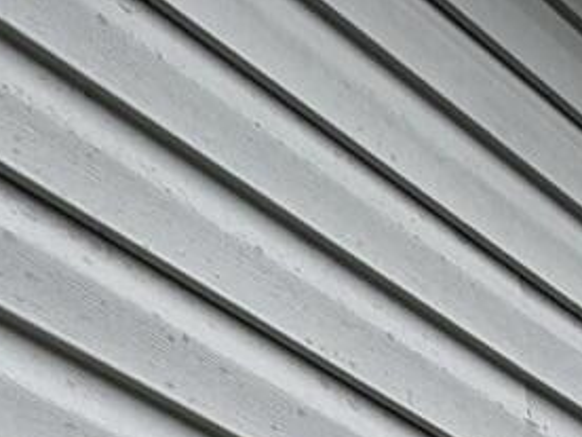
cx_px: 607
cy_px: 1381
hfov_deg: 18.3
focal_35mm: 104
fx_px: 1749
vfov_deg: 9.9
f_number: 2.2
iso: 25
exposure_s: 1/770
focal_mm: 2.22
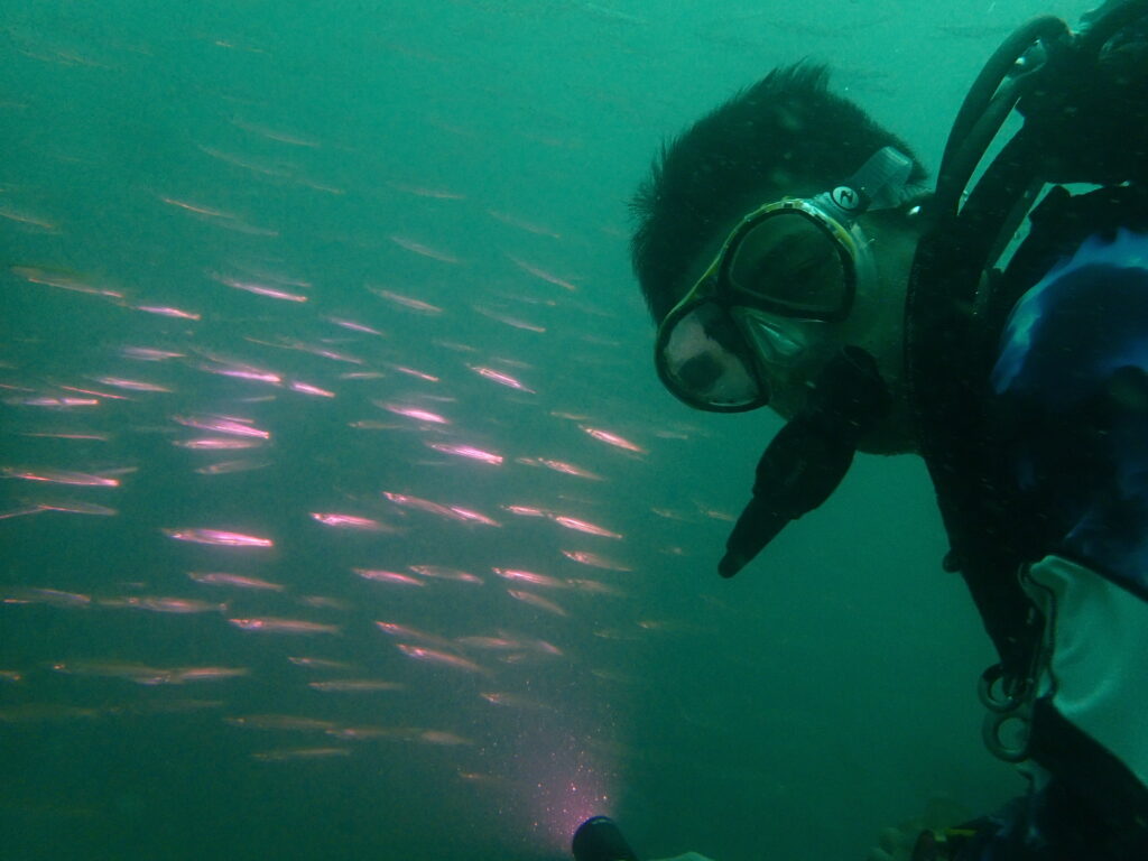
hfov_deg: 69.4
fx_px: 829
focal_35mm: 25
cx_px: 574
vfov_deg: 54.9
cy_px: 430
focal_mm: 4.5
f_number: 2.8
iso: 200
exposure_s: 1/60
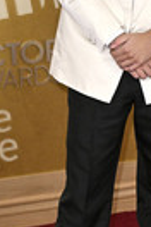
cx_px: 117
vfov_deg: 14.4
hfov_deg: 9.6
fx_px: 893
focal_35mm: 142
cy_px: 65
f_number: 6.3
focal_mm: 47
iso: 2500
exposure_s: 1/320
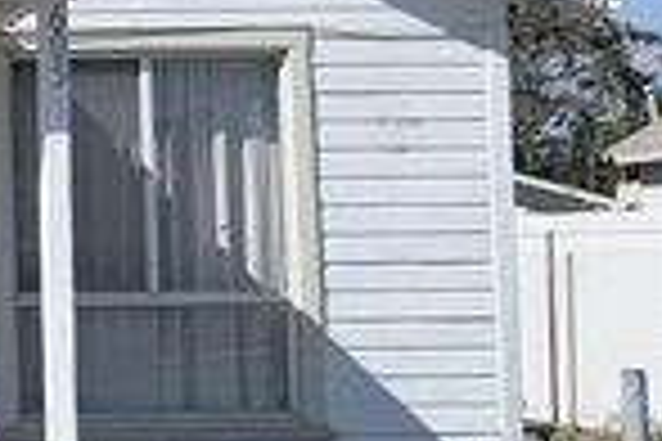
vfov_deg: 16.1
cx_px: -455
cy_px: 164
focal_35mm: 85
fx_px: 1563
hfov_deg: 19.3
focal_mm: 6.76
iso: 80
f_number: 1.78
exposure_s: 1/6711
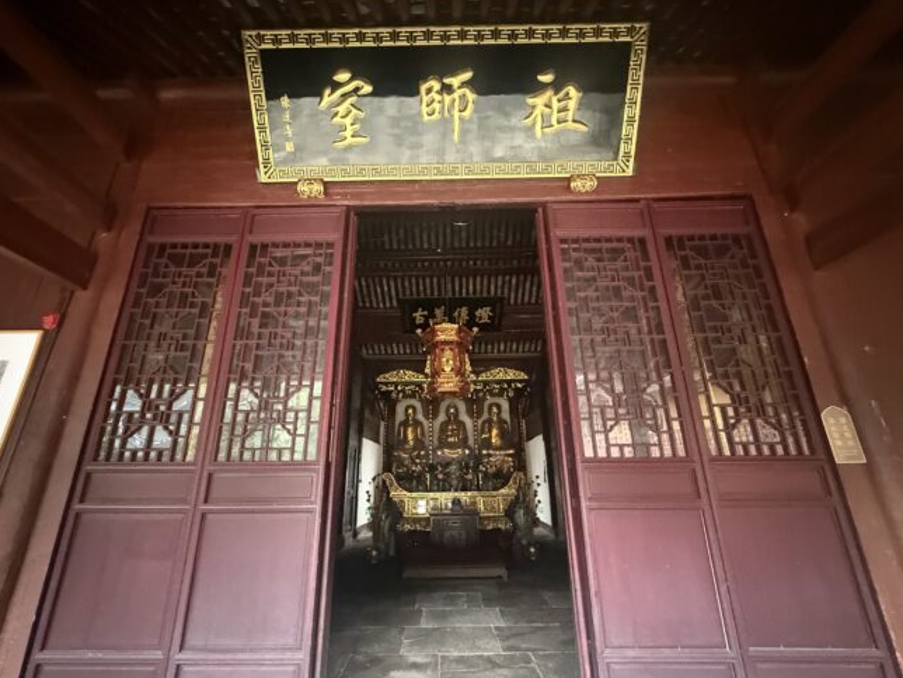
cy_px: 348
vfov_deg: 81.7
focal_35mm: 15
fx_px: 391
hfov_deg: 98.2
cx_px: 442
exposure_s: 1/31
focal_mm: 2.22
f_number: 2.2
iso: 1600
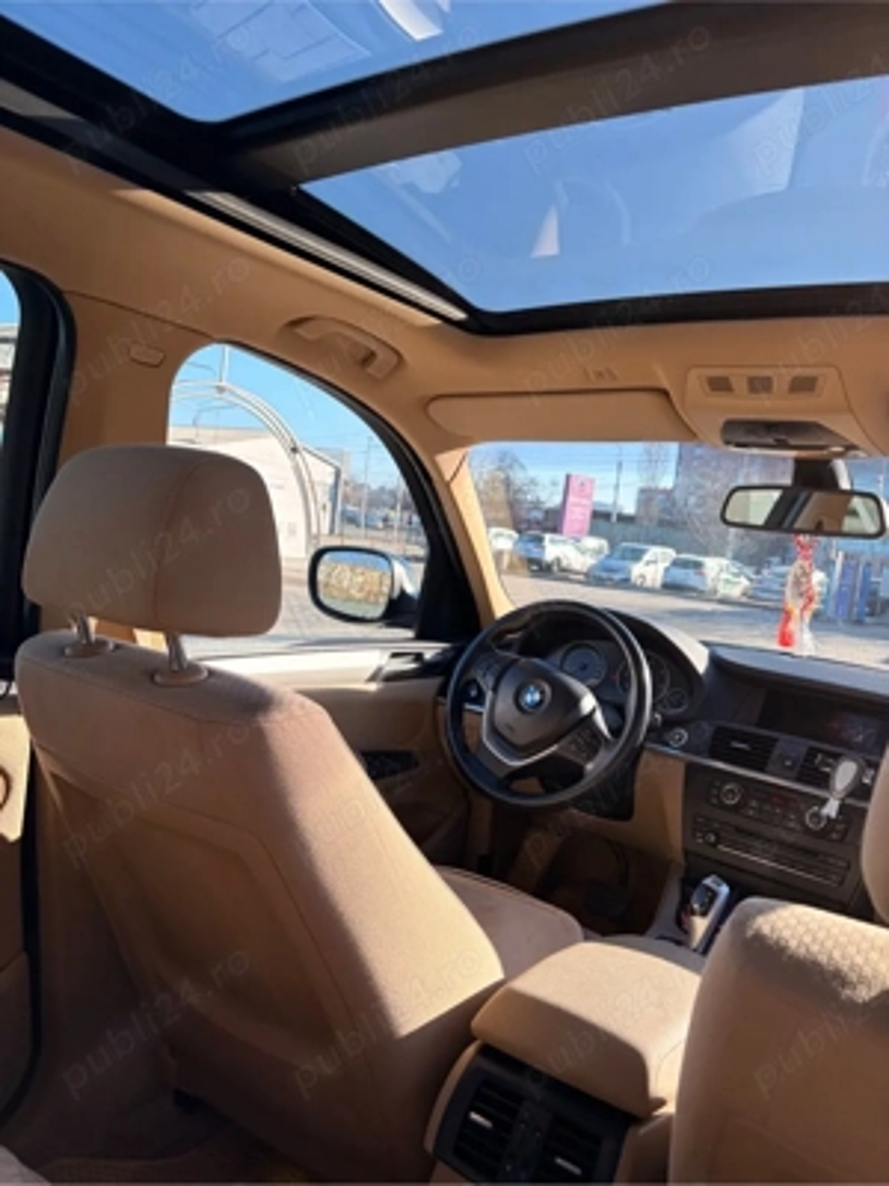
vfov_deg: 67.3
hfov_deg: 53.1
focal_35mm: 26
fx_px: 890
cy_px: 593
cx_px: 444
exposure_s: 1/907
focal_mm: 5.96
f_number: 1.6
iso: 64
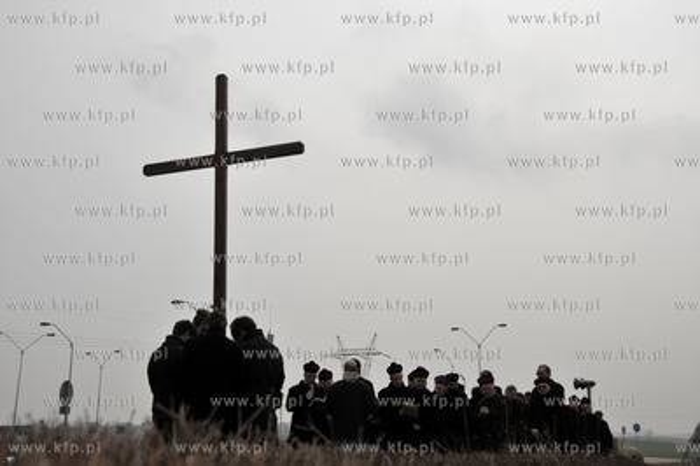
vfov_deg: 30.8
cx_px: 350
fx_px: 845
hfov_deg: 45.0
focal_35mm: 44
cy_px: 233
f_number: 5.6
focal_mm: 29
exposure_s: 1/4000
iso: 400
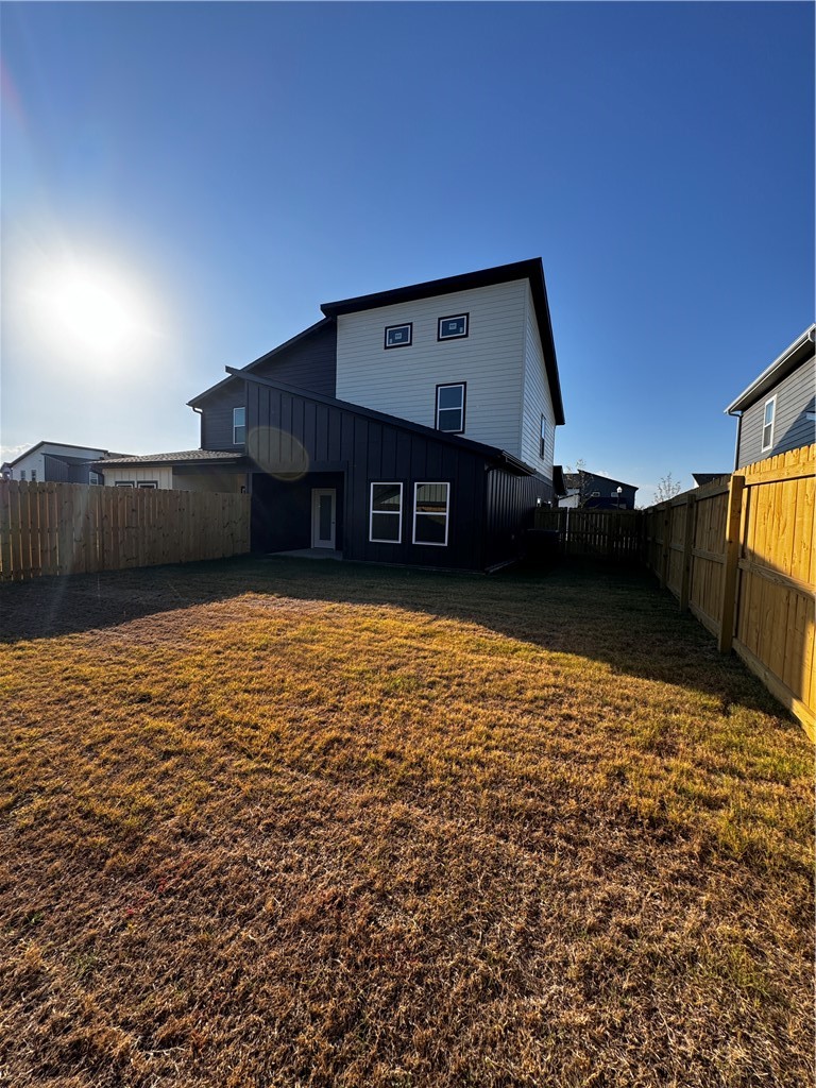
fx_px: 440
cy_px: 544
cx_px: 408
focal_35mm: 14
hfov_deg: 85.7
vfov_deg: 102.1
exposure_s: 1/763
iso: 40
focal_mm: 2.22
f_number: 2.2
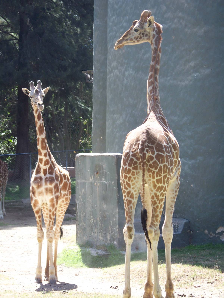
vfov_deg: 13.3
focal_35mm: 148
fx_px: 1277
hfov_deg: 10.0
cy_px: 149
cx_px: 112
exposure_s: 1/125
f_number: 3.2
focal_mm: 24
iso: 64
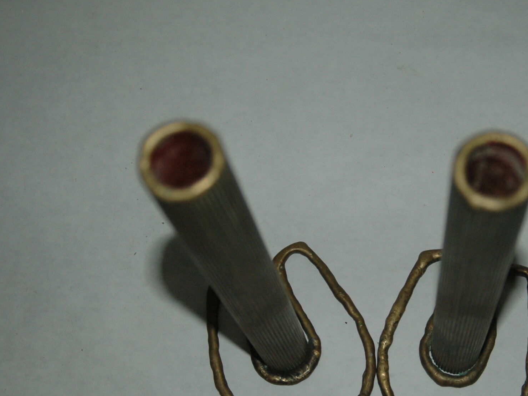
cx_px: 345
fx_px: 931
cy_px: 227
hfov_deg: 31.5
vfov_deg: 24.0
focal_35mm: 61
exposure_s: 1/60
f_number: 3.5
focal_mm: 28
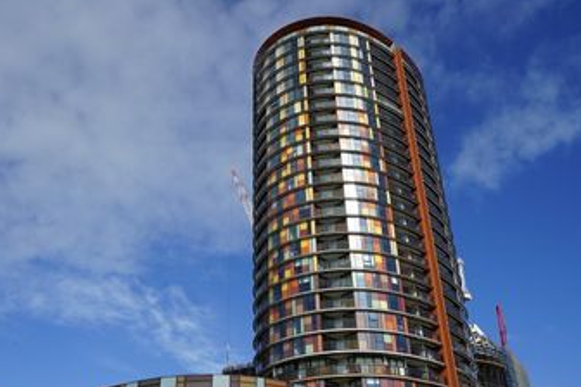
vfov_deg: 37.5
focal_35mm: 35
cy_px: 253
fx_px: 565
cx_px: 263
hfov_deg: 54.3
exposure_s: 1/200
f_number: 11
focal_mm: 25
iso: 100
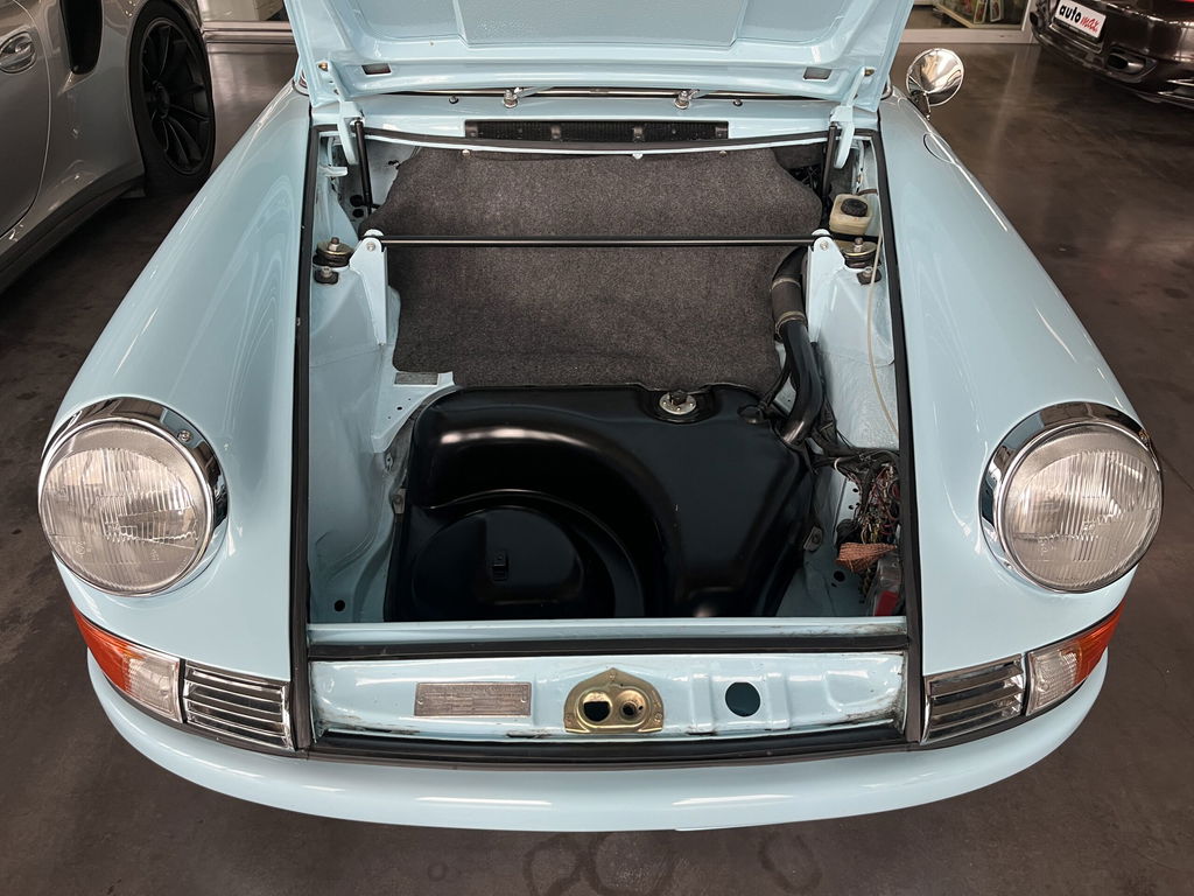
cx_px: 597
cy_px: 448
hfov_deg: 67.3
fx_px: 897
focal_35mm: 26
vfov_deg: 53.1
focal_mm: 5.1
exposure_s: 1/50
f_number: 1.6
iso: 80
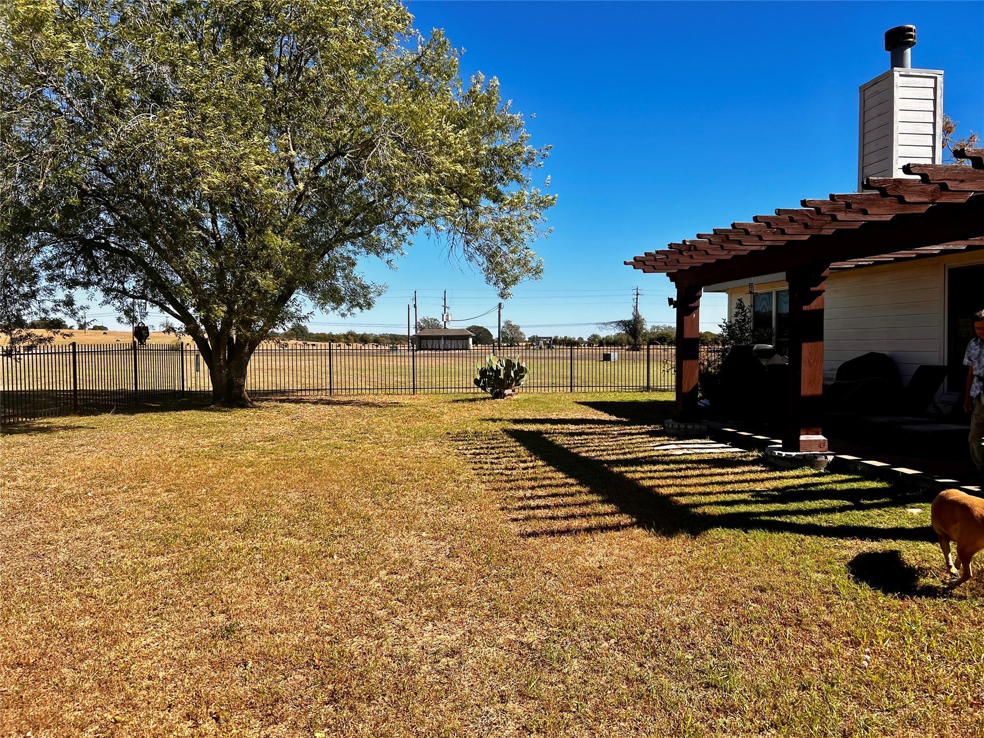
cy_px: 369
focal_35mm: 26
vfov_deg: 53.1
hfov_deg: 67.3
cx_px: 492
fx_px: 739
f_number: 1.5
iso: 50
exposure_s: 1/3460
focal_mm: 5.7
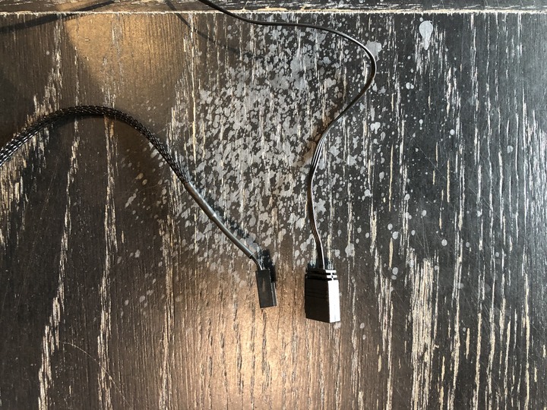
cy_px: 205
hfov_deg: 63.4
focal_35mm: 28
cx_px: 274
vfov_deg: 49.7
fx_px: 442
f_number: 1.8
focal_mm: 4
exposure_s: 1/7
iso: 80
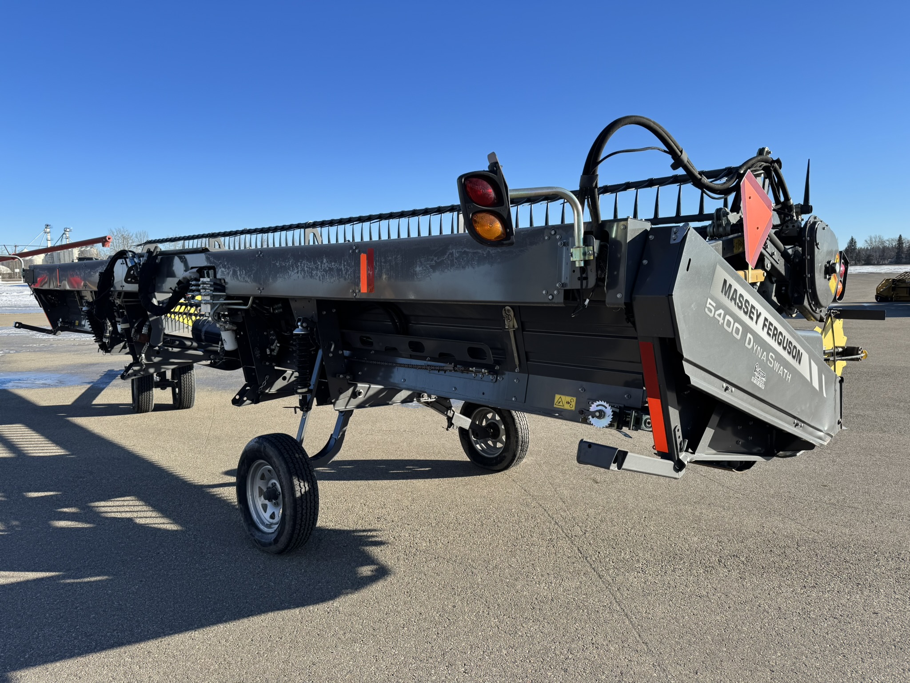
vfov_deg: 56.8
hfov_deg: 71.6
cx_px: 455
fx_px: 631
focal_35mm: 24
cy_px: 342
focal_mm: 6.76
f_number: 1.78
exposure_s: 1/2959
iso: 80
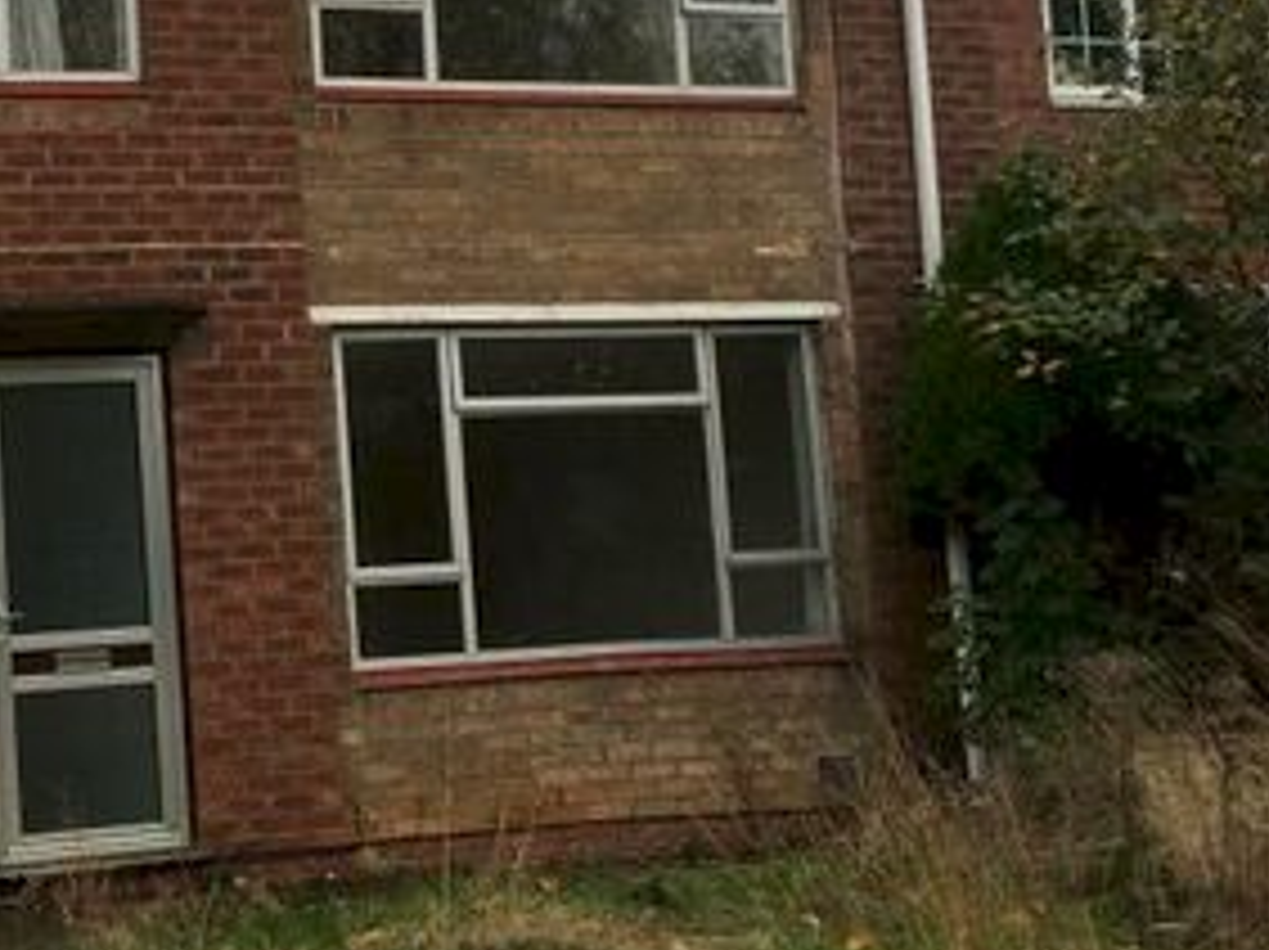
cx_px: 54
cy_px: 331
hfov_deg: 25.9
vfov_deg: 20.4
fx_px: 2637
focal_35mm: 72
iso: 25
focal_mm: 4.15
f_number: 2.2
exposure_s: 1/306
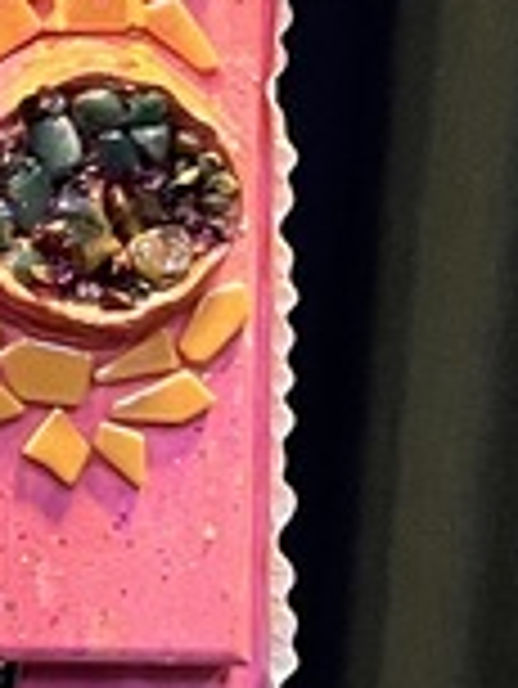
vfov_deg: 11.3
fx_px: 3467
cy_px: 153
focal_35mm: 174
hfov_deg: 8.0
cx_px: -631
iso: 400
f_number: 1.6
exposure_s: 1/60
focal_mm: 5.1
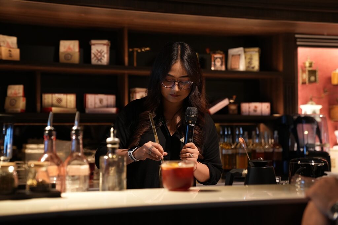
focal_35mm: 60
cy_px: 112
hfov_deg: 33.4
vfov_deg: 22.6
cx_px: 169
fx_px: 563
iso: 1250
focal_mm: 60
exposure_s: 1/100
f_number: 2.8
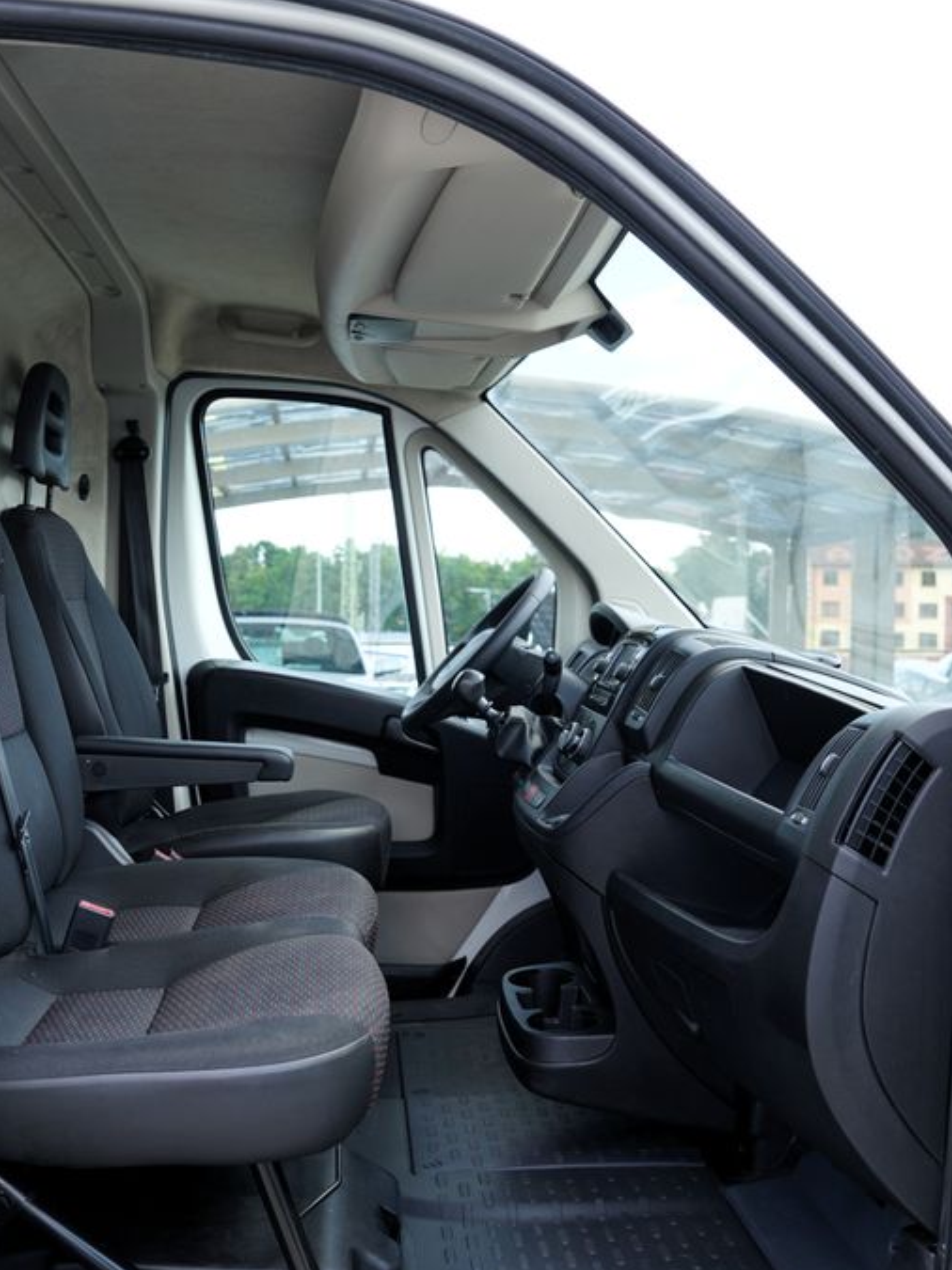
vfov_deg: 52.6
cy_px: 635
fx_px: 1284
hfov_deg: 40.6
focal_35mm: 35
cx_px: 410
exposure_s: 1/80
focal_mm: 24
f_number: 4.5
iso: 100
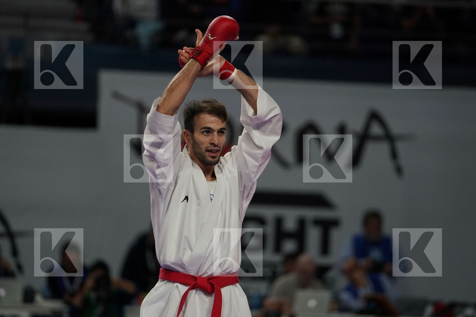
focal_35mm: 300
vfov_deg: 4.6
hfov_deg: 6.9
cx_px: 238
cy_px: 158
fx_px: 3966
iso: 800
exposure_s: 1/1000
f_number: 2.8
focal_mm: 200
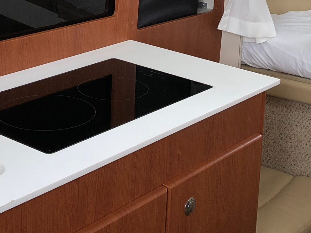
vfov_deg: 17.9
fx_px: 701
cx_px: 153
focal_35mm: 78
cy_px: -48
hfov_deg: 25.0
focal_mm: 4
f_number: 1.8
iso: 25
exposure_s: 1/40
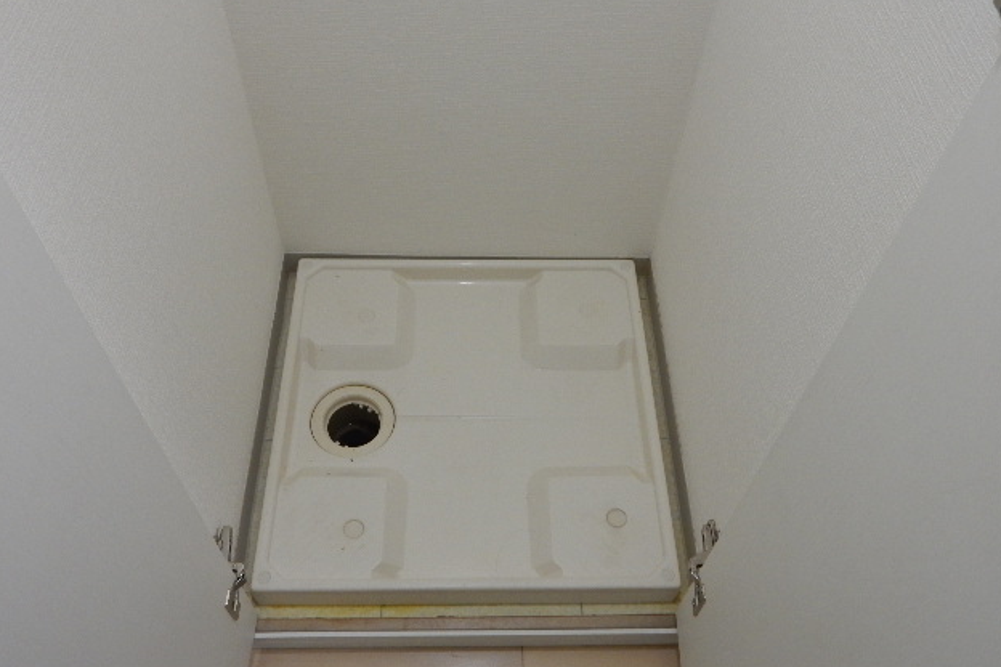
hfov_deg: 58.7
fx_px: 890
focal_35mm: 32
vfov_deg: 41.1
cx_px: 497
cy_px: 313
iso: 320
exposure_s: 1/30
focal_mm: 5.4
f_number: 4
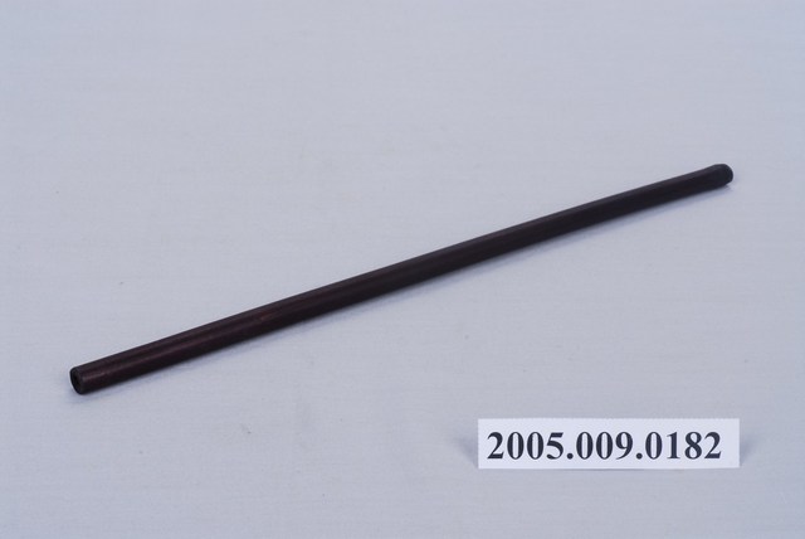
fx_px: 2014
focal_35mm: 90
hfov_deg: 22.6
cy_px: 270
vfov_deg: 15.2
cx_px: 402
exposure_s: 1/100
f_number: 29
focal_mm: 60
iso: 100
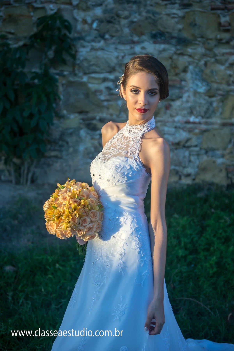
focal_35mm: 58
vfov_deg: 34.5
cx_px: 117
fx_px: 565
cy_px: 176
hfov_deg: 23.4
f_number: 2.8
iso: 200
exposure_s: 1/1250
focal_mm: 58
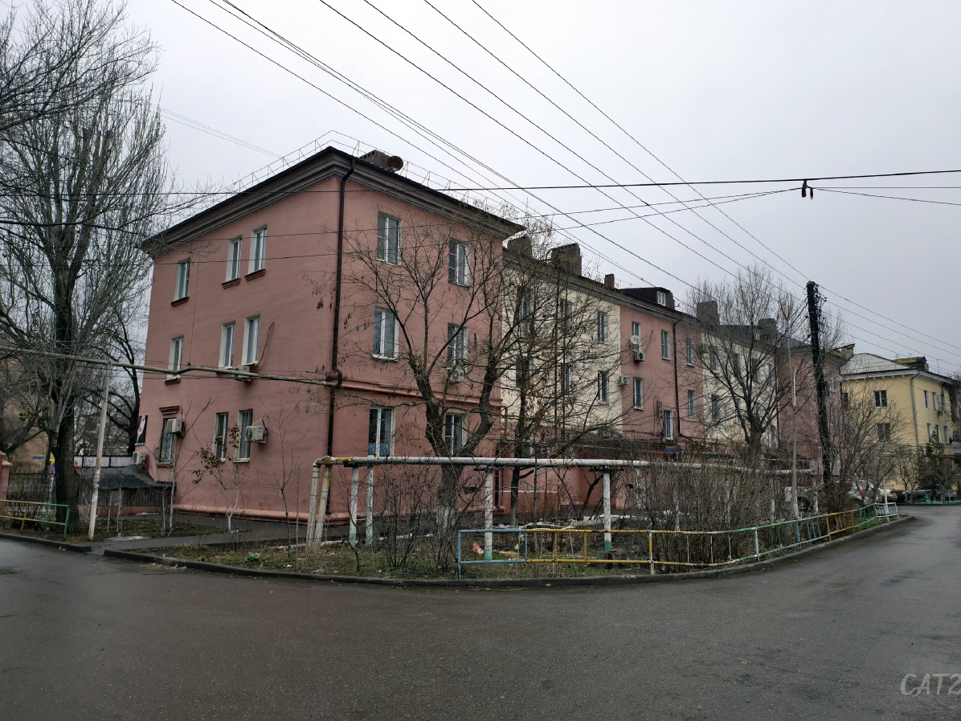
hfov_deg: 69.3
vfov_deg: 54.9
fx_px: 694
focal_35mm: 25
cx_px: 506
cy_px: 356
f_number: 1.57
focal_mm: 6.54
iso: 72
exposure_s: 1/1770
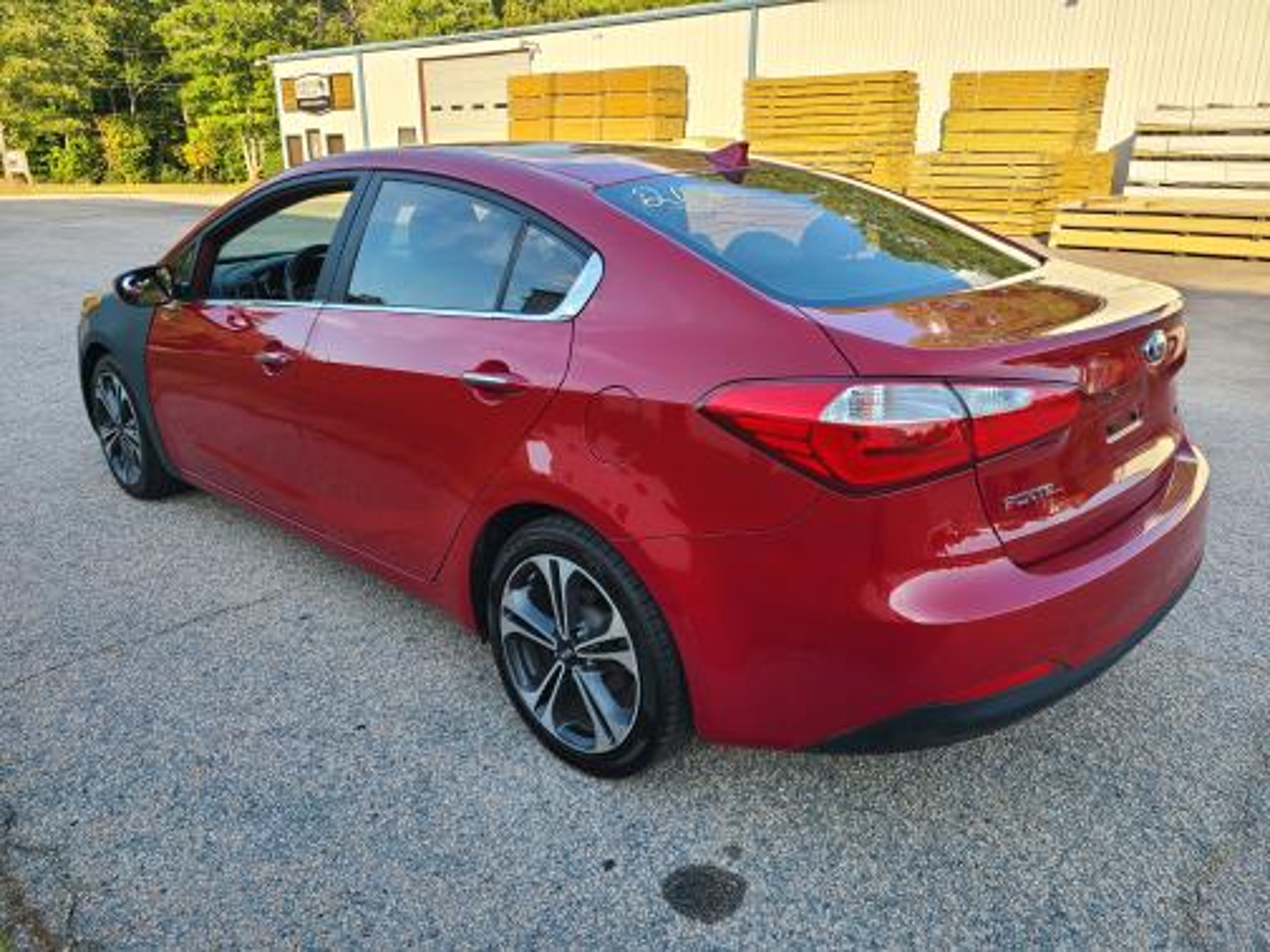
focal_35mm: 26
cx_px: 635
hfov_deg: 67.3
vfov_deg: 53.1
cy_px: 476
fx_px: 954
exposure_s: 1/335
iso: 40
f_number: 1.8
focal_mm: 5.4
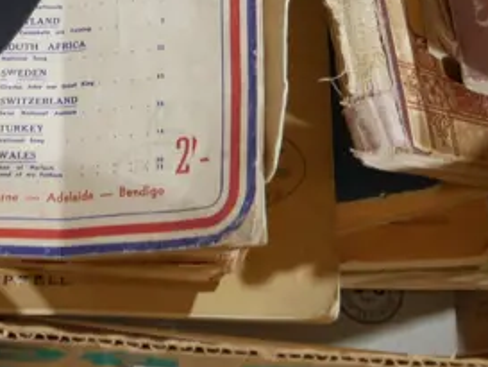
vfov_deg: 13.3
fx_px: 1481
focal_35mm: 105
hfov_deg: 18.1
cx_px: -29
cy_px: -189
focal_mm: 14
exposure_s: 1/60
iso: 500
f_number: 3.5
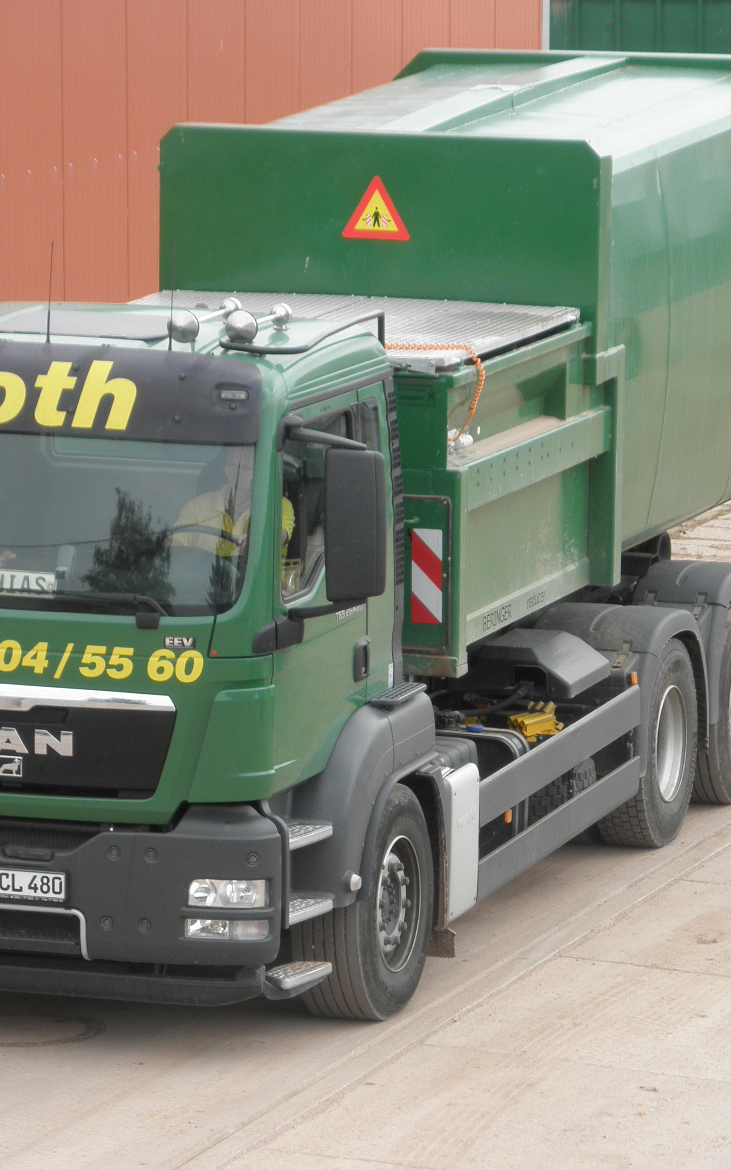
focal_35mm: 191
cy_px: 585
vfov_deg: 11.0
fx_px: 6088
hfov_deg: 6.9
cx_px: 380
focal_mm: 23.8
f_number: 4.8
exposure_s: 1/200
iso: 64
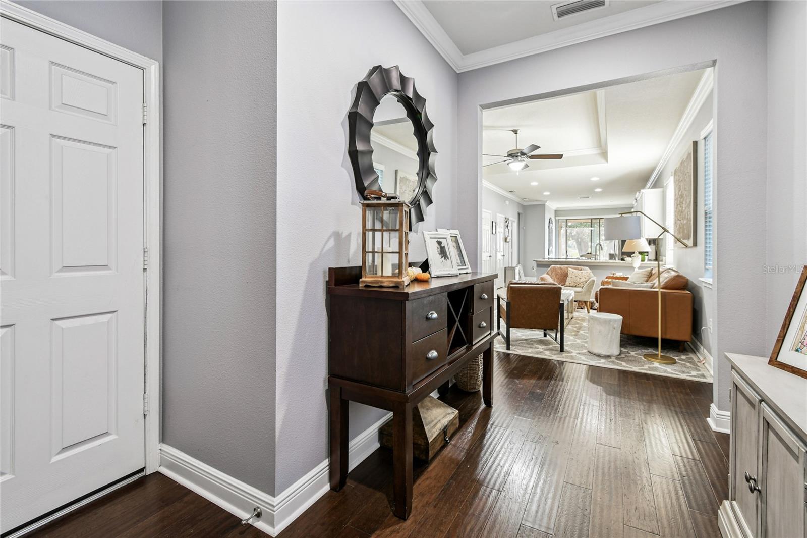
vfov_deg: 77.3
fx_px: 336
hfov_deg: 100.4
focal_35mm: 15
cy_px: 269
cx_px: 404
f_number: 7.1
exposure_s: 1/2
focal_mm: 10
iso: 100
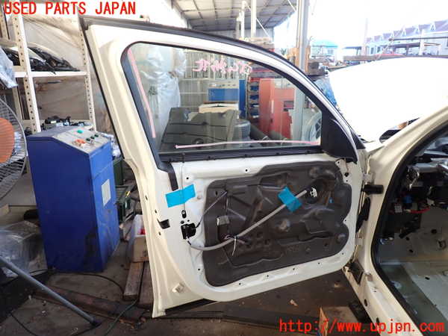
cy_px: 168
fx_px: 324
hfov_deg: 69.4
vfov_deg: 54.9
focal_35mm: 25
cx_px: 224
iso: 125
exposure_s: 1/60
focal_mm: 4.5
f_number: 2
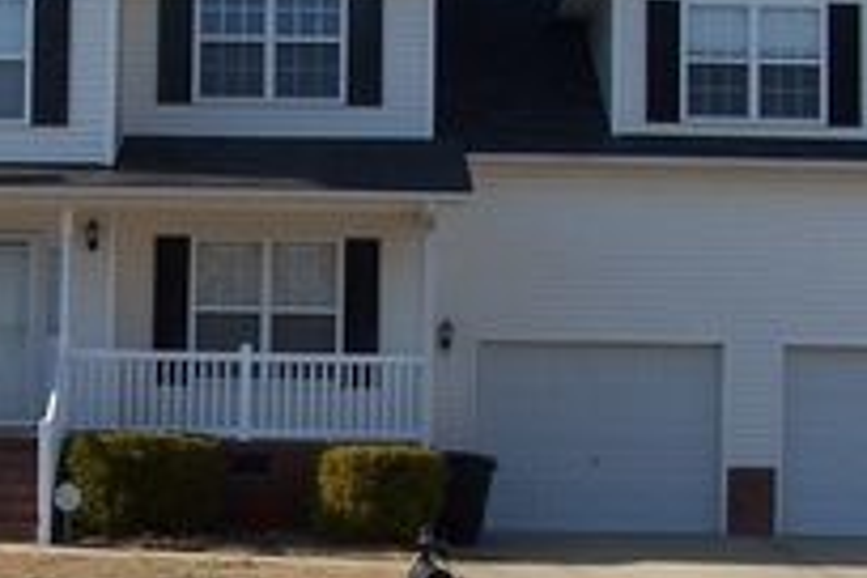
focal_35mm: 97
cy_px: 431
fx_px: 2336
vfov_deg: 14.1
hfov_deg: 20.9
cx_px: 268
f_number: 4
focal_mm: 6.3
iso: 80
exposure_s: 1/750
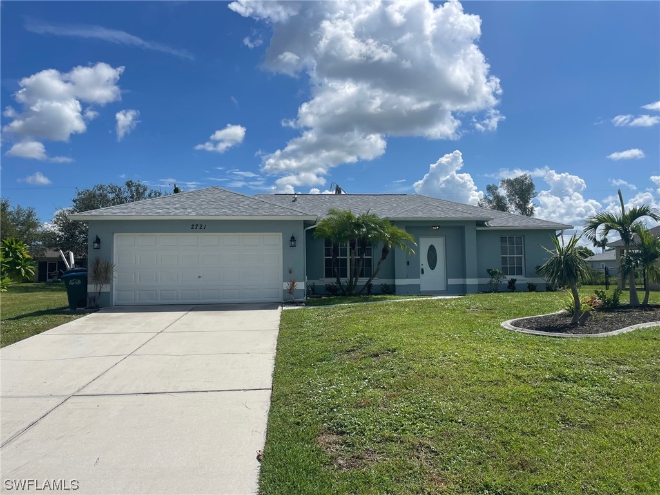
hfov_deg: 67.3
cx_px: 330
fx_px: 496
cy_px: 248
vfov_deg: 53.1
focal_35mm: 26
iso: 32
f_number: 1.6
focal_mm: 4.2
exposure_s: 1/7299
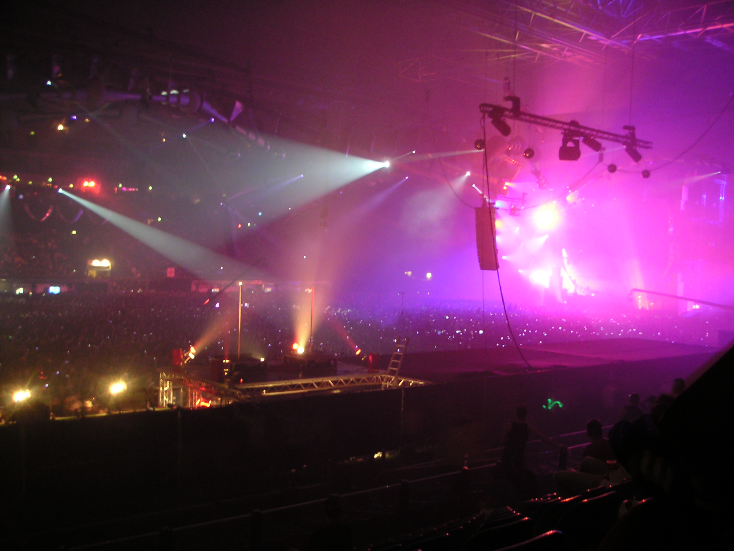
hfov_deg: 49.0
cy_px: 276
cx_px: 367
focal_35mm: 38
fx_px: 806
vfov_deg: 37.7
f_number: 2.8
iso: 100
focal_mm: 6
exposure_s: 1
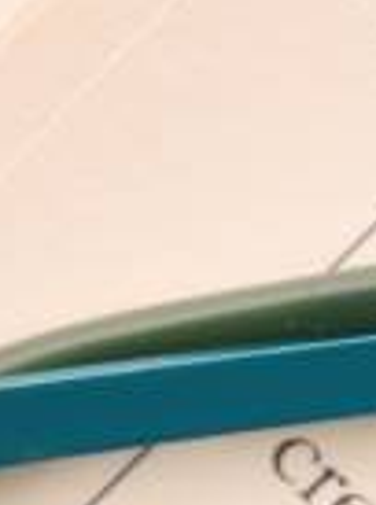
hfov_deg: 2.3
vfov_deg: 3.1
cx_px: -1099
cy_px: 463
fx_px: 9327
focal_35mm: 641
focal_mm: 70
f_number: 16
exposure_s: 1/200
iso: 64
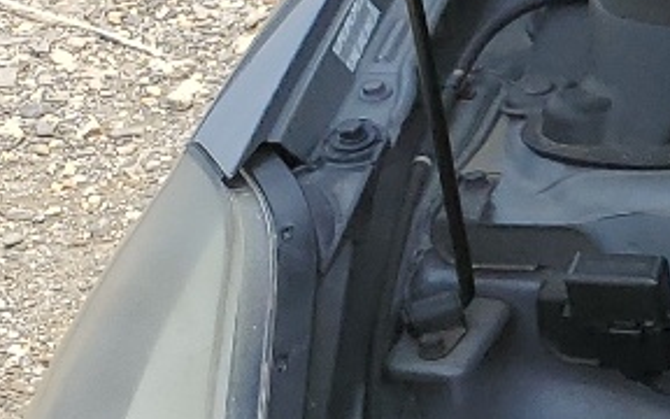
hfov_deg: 10.8
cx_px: 1777
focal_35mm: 153
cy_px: 354
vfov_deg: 8.5
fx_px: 2794
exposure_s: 1/2000
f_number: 1.5
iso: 50
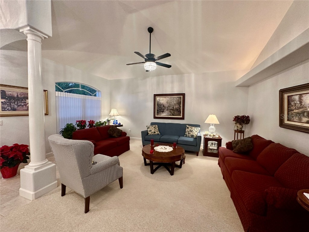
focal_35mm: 14
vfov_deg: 85.7
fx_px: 125
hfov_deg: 102.1
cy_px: 116
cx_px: 154
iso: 400
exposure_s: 1/60
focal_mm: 2.22
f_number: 2.2
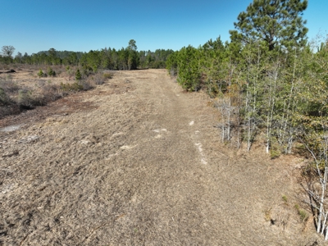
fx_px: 227
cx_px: 164
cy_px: 123
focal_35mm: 24
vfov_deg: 56.8
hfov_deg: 71.6
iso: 100
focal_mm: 12.29
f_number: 2.8
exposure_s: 1/2000
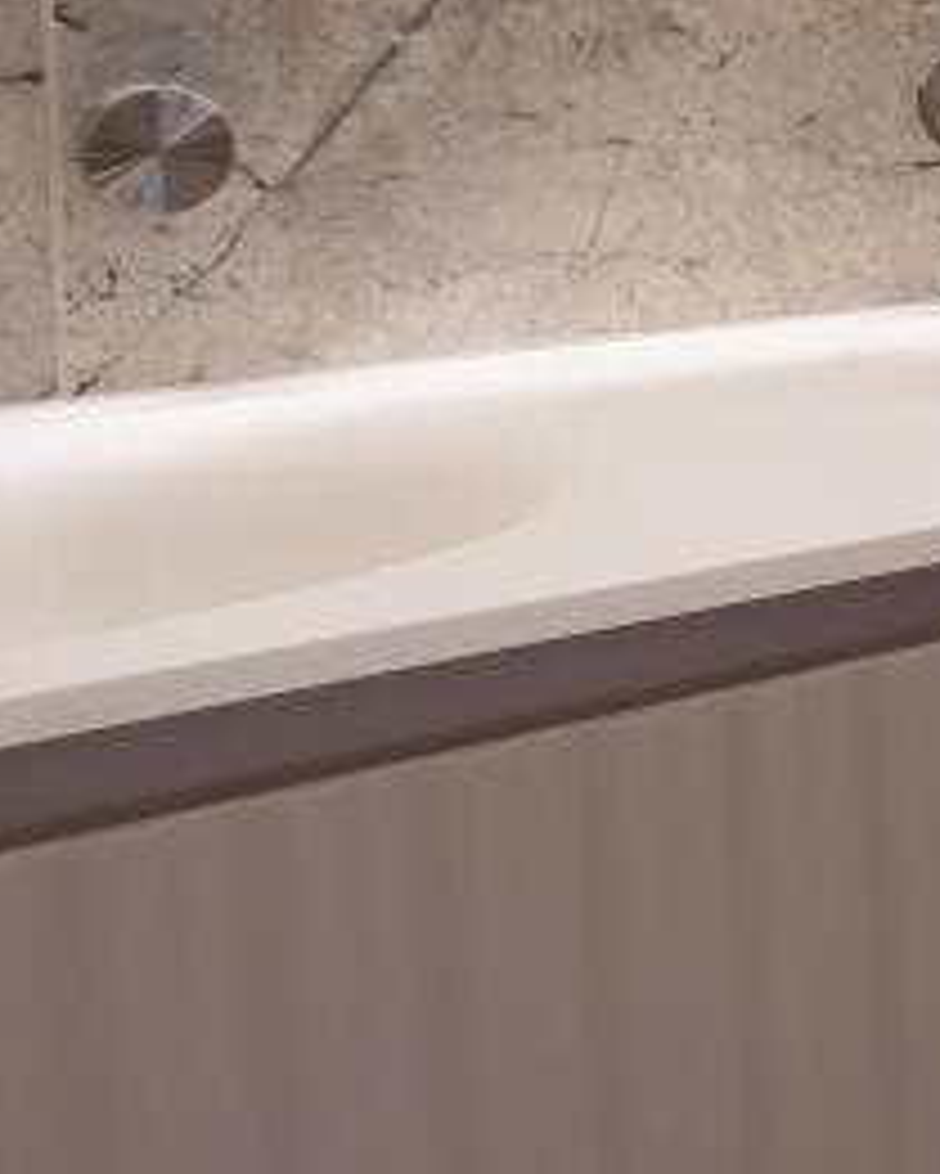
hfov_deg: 18.6
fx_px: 2051
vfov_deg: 30.2
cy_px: 56
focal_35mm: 59
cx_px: 1795
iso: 2000
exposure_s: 1/30
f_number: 10
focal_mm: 16
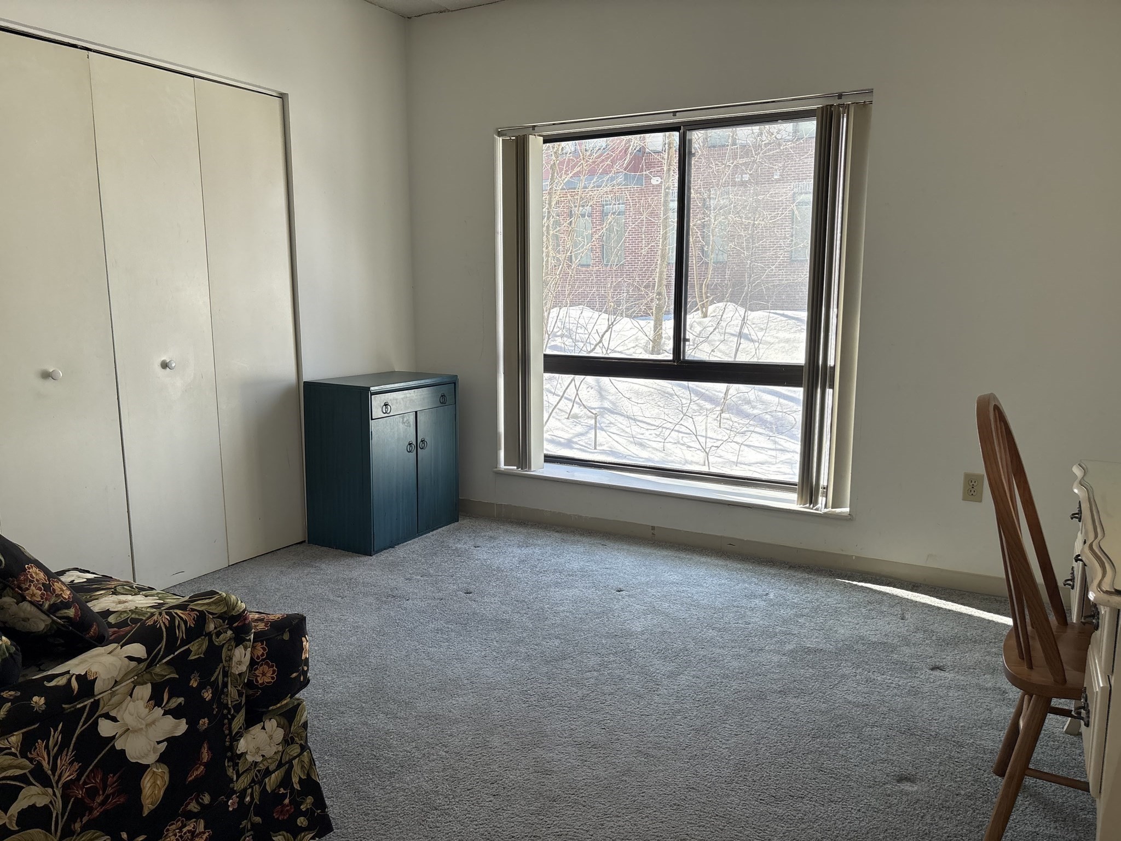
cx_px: 560
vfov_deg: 53.1
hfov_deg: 67.3
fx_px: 842
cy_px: 420
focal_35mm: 26
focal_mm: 5.96
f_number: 1.6
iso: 64
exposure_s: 1/354
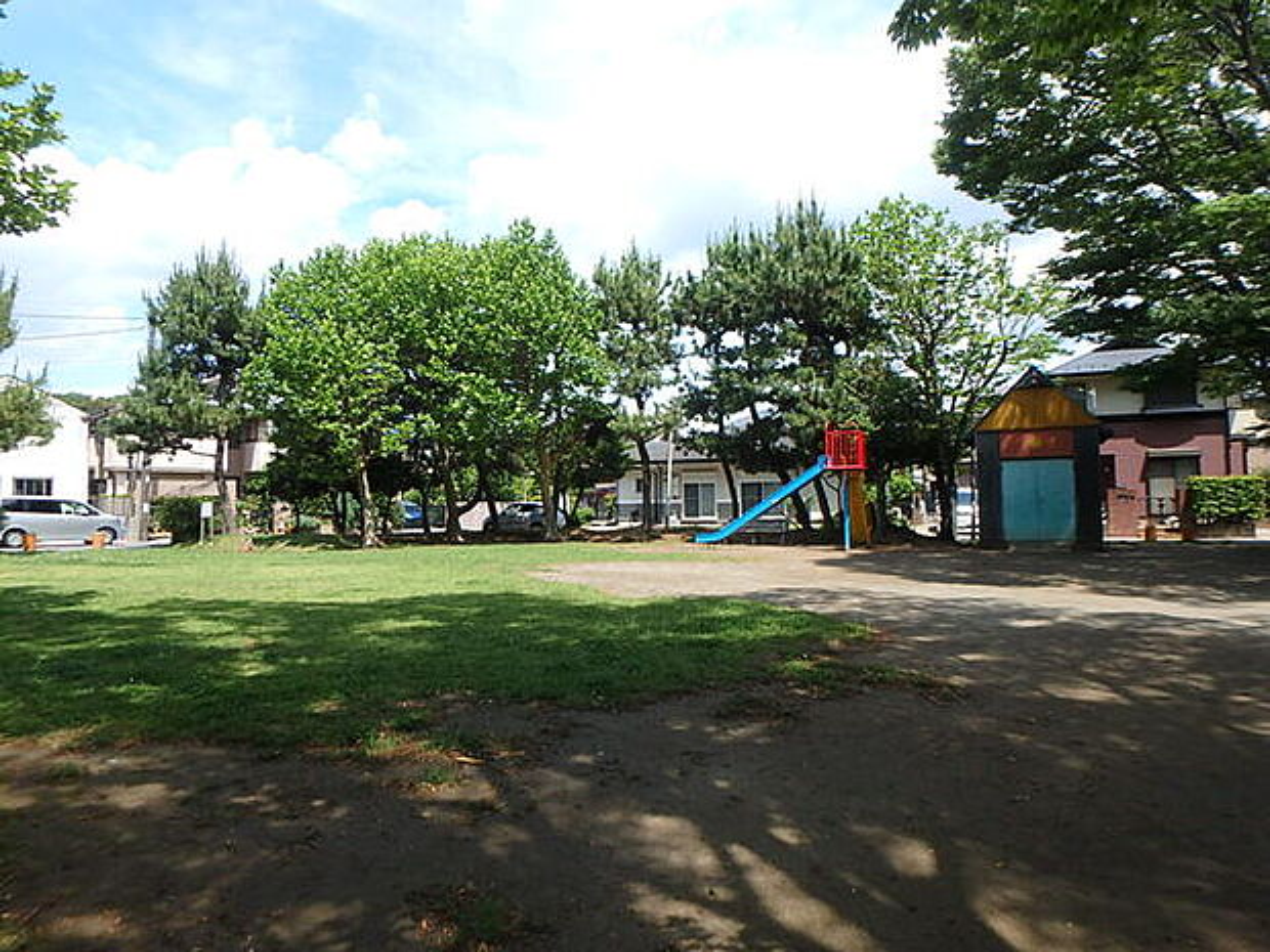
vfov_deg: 63.4
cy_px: 476
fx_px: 770
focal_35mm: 21
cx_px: 635
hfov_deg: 79.0
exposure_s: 1/640
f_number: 3.5
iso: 125
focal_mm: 3.7
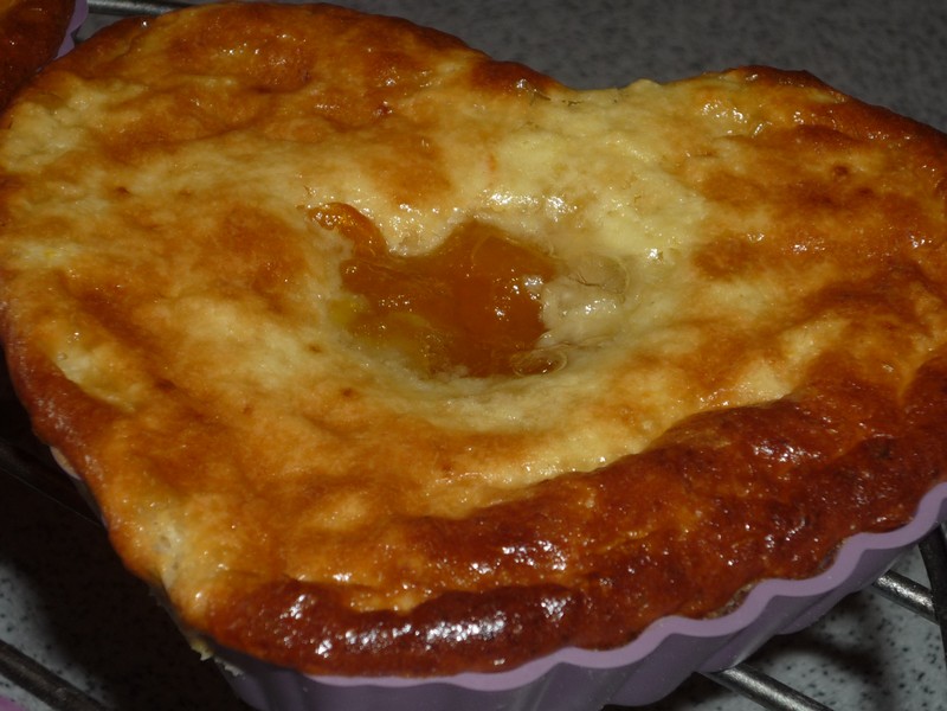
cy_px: 356
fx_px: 2380
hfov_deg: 22.5
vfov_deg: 17.0
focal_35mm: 87
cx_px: 474
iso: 100
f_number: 5.2
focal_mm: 10.9
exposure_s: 1/40
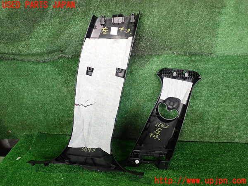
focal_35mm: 30
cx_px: 124
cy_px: 93
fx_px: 215
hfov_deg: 60.0
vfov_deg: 46.8
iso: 400
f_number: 2.3
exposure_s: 1/30
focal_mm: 5.4
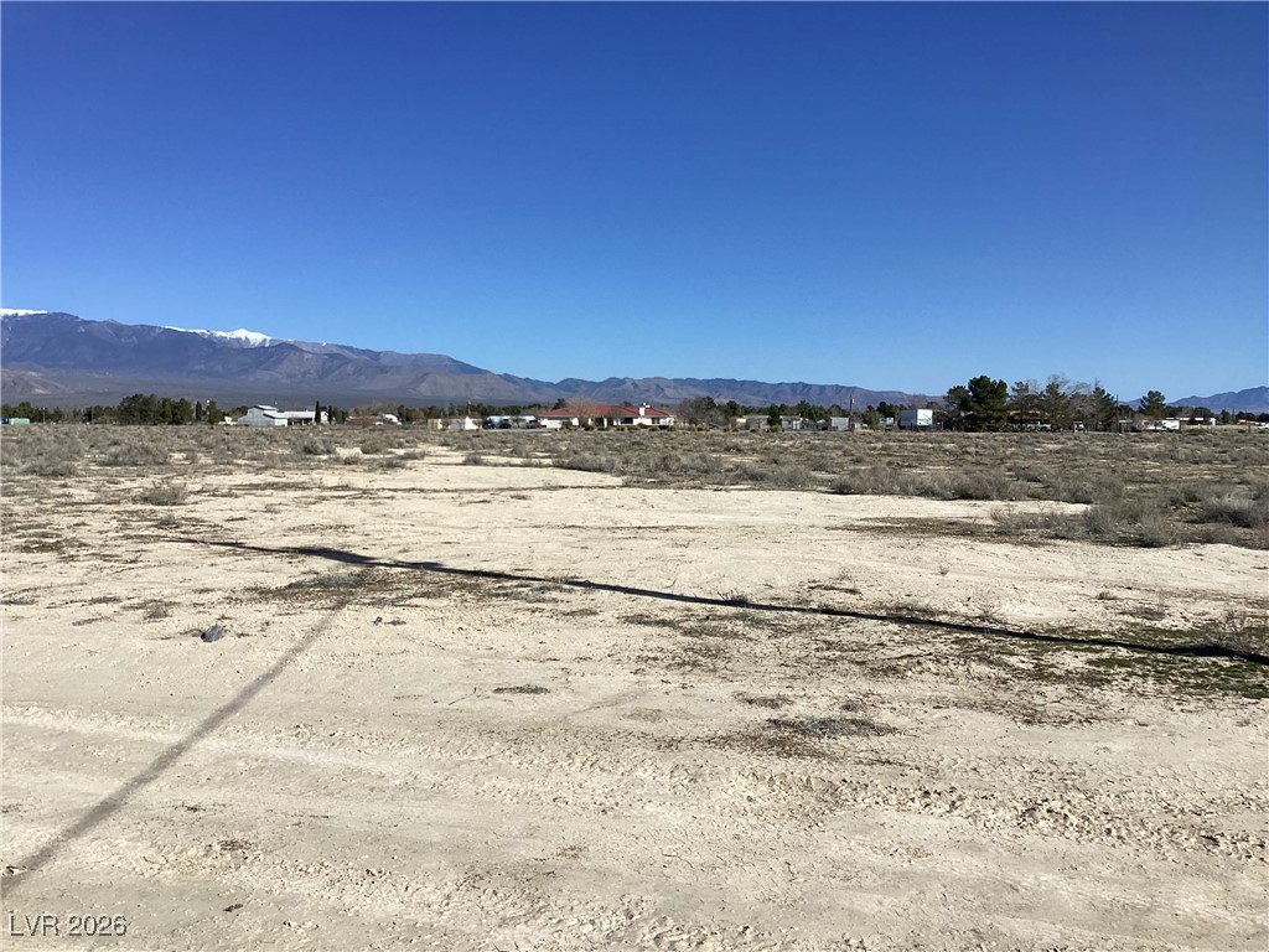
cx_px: 634
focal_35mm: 31
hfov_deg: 58.4
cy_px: 476
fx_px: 1136
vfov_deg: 45.4
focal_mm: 3.3
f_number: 2.4
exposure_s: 1/2809
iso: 25
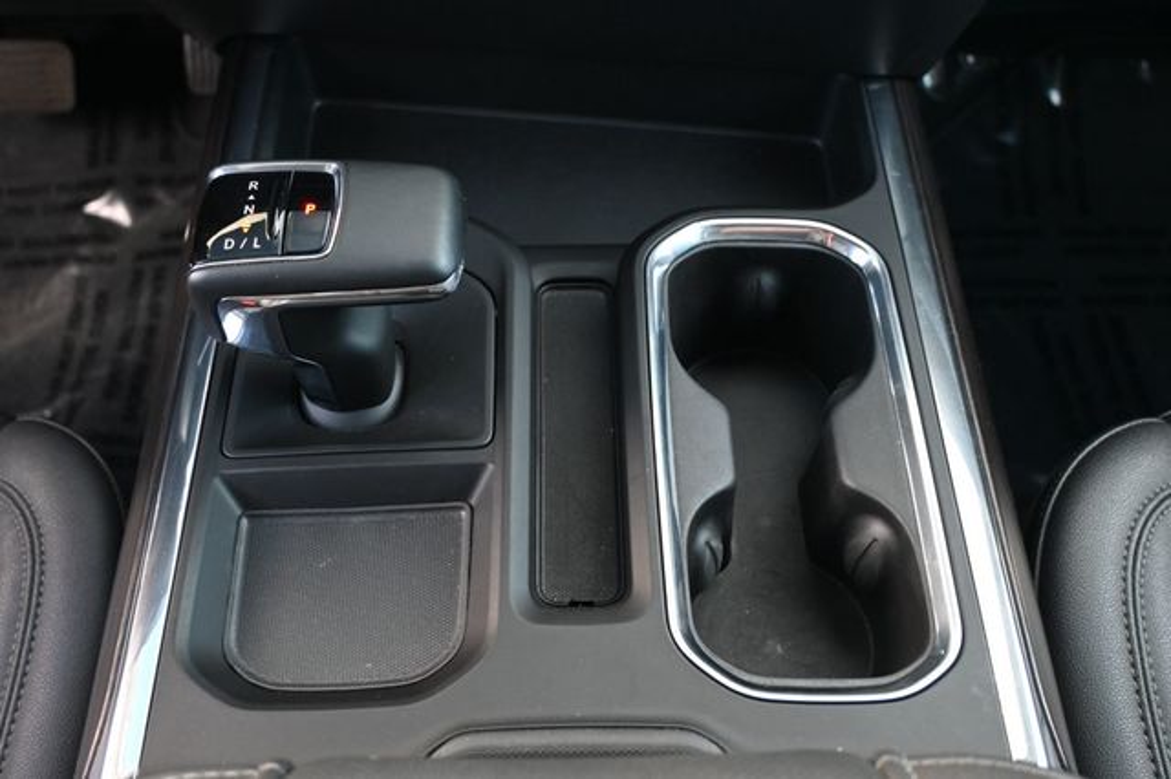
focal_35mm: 36
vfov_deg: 36.8
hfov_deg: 53.2
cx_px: 586
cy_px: 390
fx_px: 1170
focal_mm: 24
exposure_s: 1/125
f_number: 4.2
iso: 1250
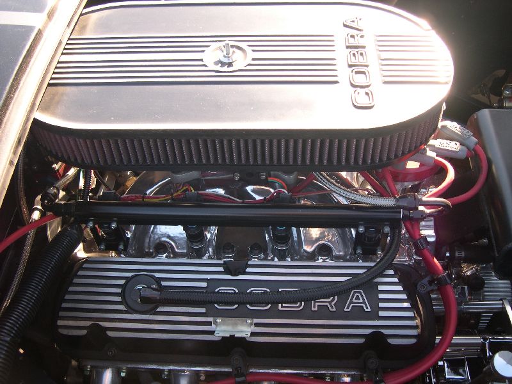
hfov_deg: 49.0
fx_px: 562
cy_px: 192
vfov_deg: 37.7
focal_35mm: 38
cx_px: 256
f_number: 2.8
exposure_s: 1/124
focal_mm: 8
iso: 100
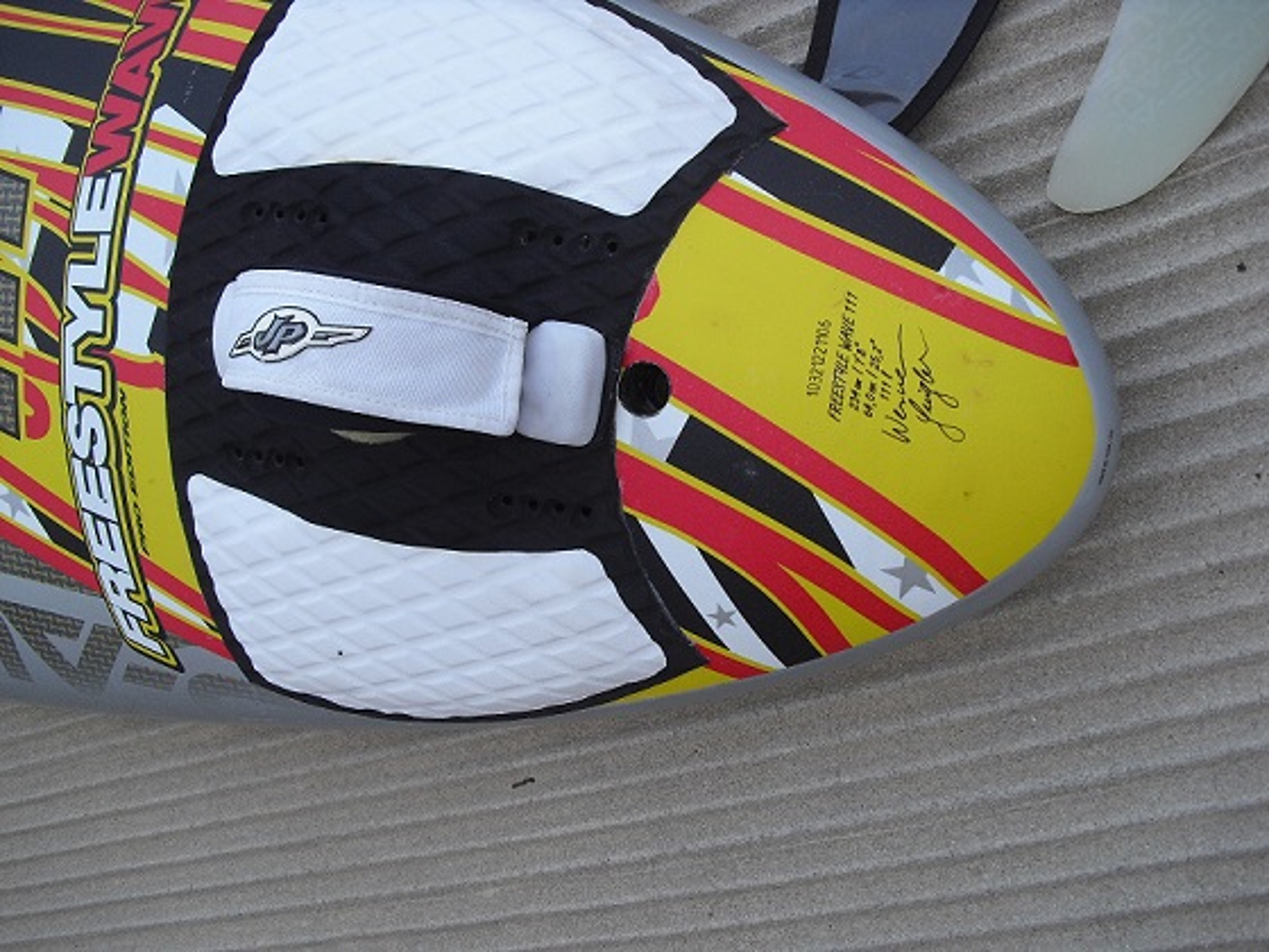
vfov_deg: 39.7
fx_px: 1320
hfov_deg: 51.4
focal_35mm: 36
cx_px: 634
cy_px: 476
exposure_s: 1/160
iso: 100
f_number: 3.1
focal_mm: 6.3
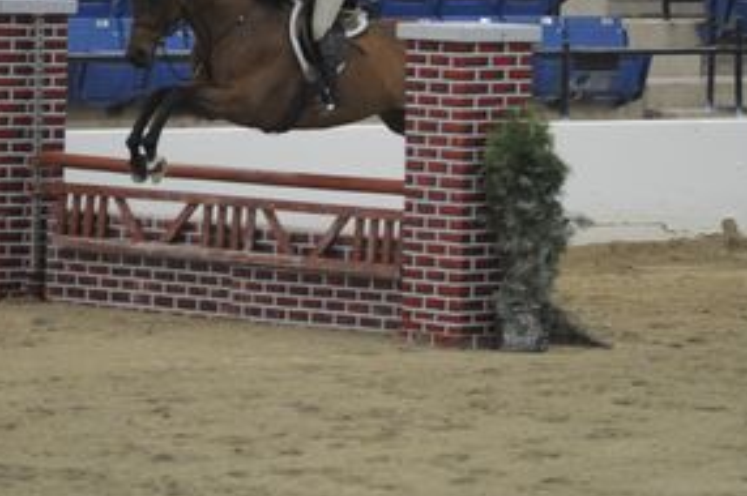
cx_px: 360
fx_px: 9285
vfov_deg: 3.1
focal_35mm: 448
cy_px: 50
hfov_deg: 4.6
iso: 6400
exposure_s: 1/400
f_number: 2.8
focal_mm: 200
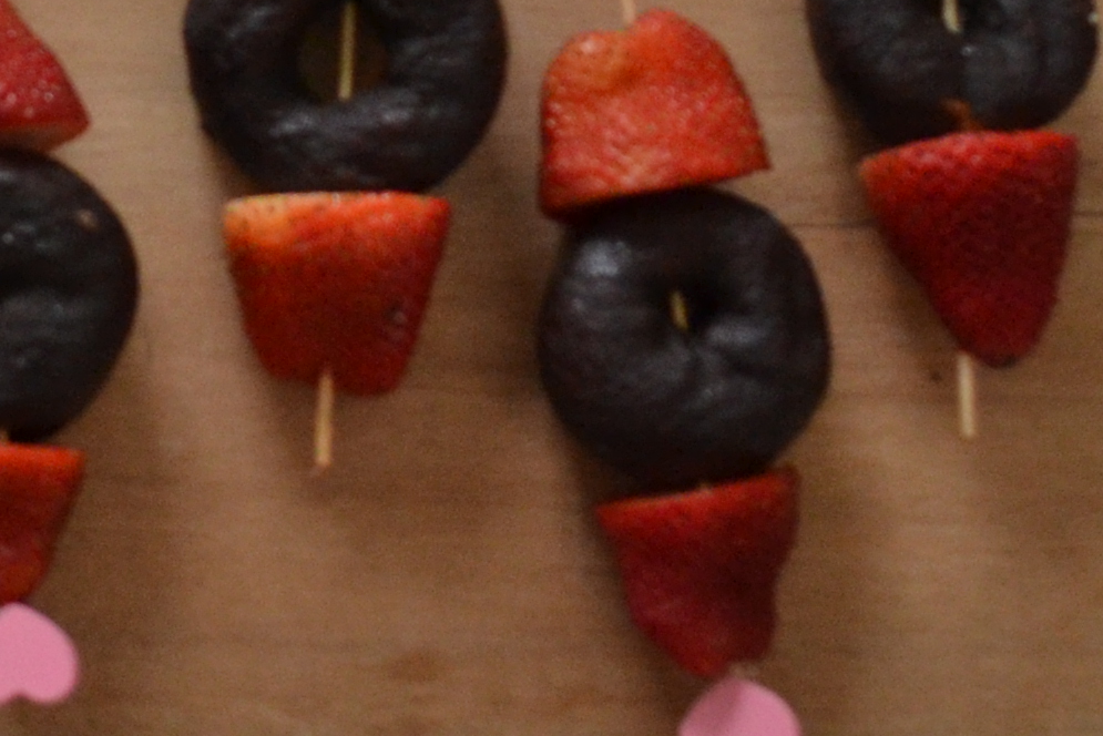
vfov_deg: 10.9
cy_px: -45
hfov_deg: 15.7
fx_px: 3831
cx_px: -275
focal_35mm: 125
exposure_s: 1/60
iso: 900
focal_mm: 18
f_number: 3.5
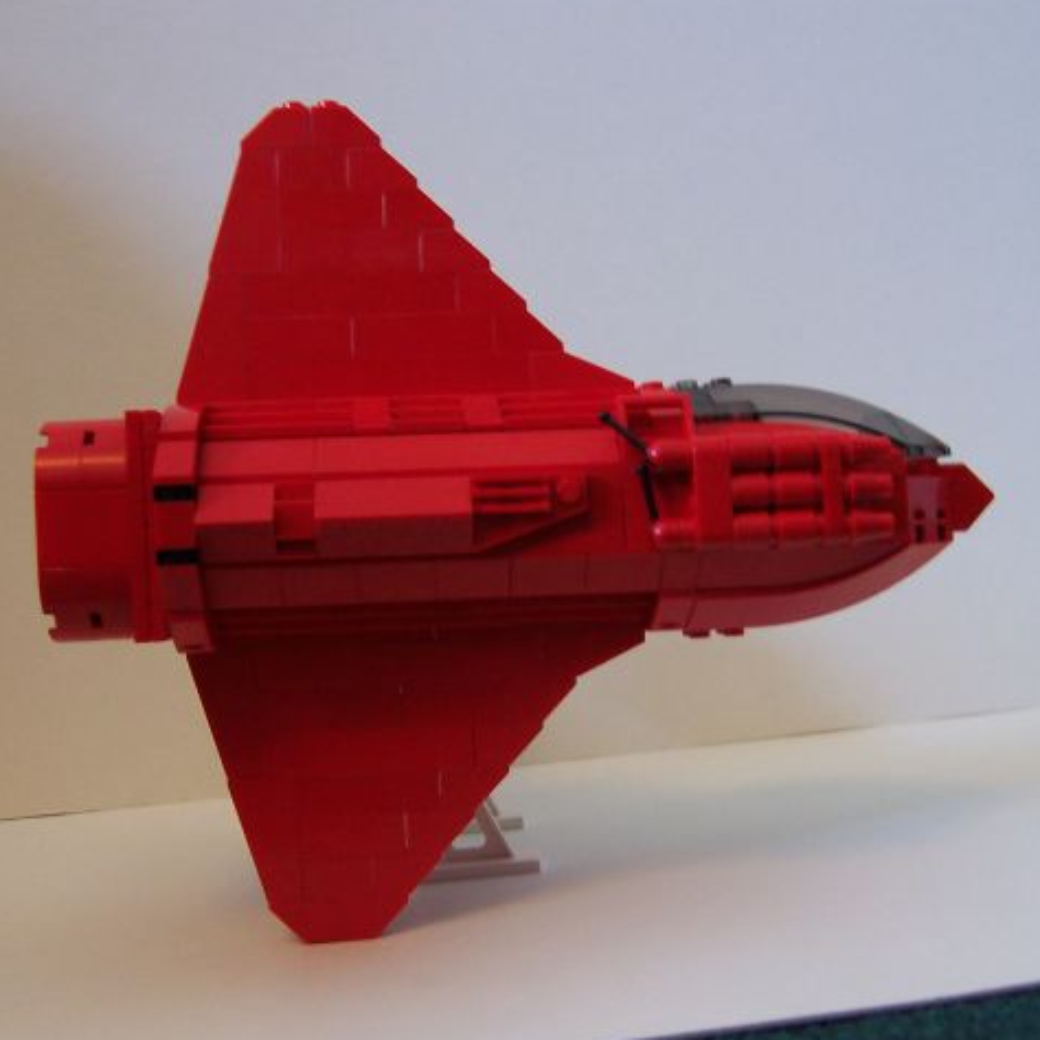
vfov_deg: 39.2
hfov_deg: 39.2
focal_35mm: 43
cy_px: 518
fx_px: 1462
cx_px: 522
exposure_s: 1/15
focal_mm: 5.6
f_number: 2.8
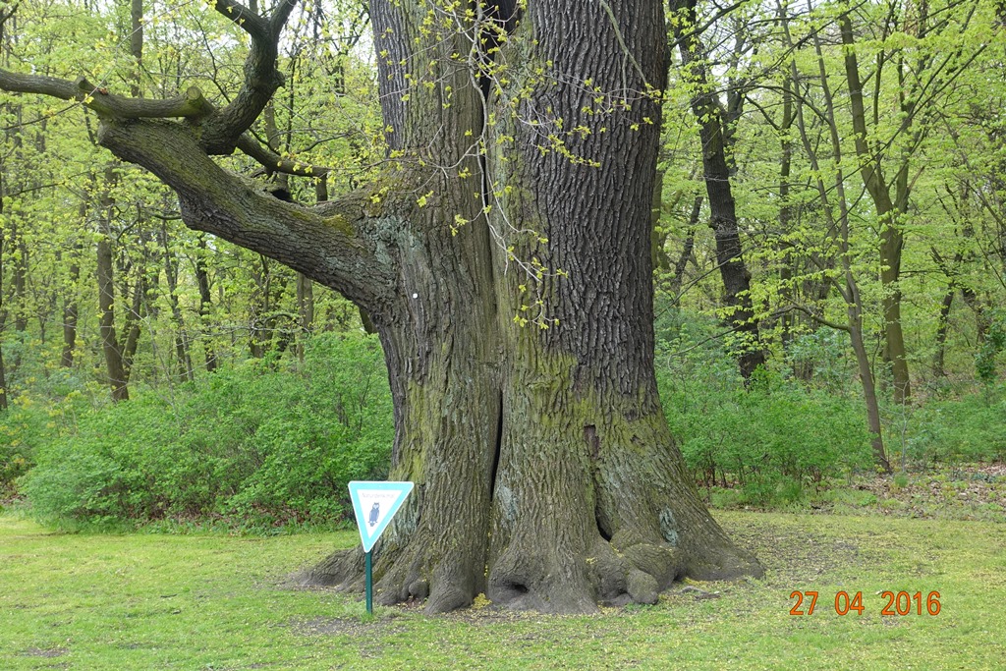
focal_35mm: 49
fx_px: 1369
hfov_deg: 40.3
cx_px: 503
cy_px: 336
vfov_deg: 27.5
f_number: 4
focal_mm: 17.9
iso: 125
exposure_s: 1/80
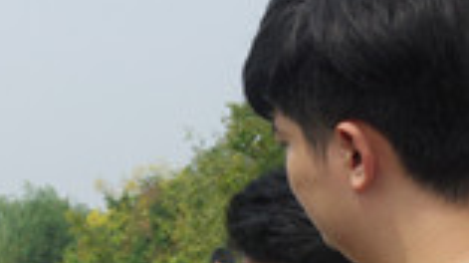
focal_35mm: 136
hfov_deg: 15.6
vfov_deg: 8.6
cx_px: 66
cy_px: 418
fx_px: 1690
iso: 500
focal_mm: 23
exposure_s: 1/640
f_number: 10
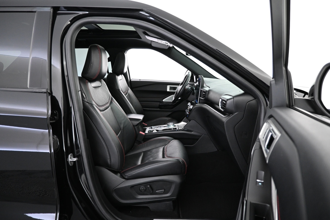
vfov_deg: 53.1
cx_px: 165
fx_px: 220
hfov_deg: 73.7
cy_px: 110
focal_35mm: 24
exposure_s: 1/25
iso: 1600
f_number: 3.5
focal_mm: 16
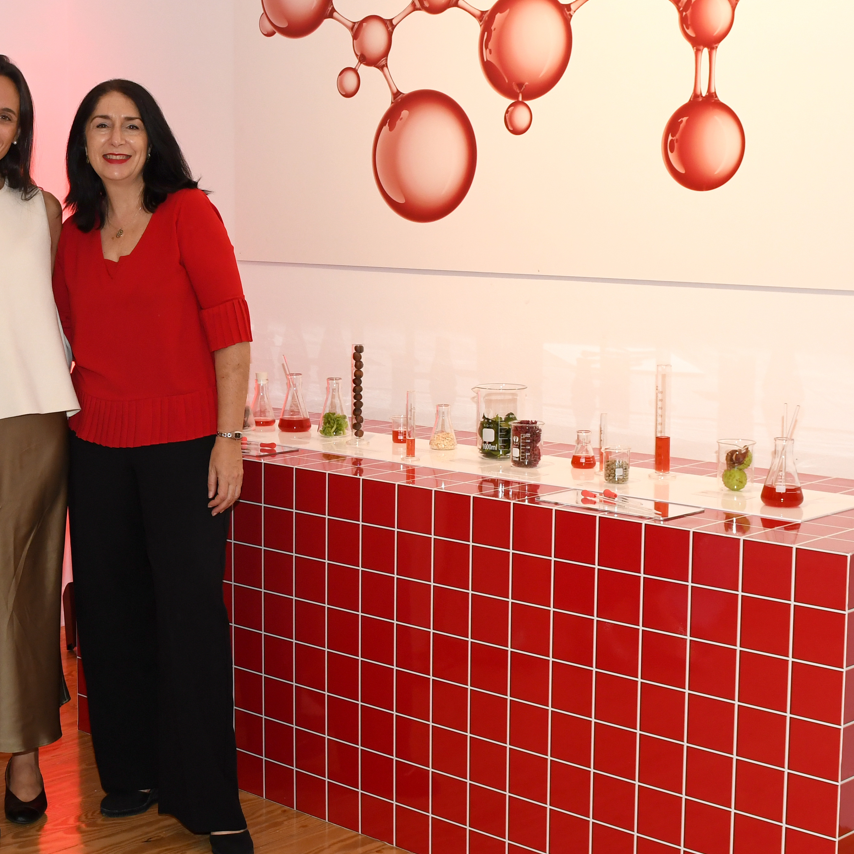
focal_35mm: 61
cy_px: 375
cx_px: 84
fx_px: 1703
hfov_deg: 27.2
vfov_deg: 28.1
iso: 800
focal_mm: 24
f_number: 5.6
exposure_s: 1/60
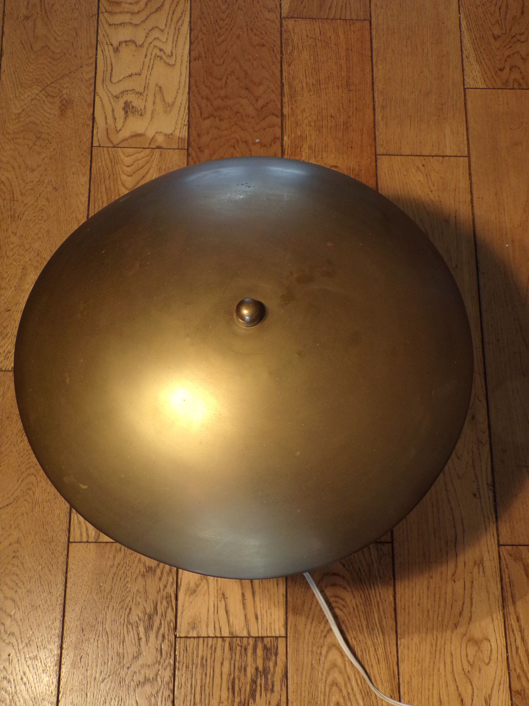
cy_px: 353
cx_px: 264
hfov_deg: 29.7
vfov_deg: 38.9
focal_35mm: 49
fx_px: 998
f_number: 3.5
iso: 210
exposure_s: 1/17
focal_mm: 8.7
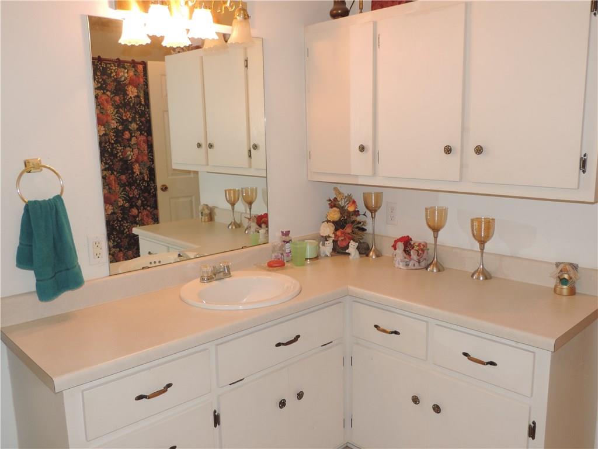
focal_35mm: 30
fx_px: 518
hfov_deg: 60.0
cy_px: 224
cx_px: 299
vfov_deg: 46.8
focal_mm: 5.3
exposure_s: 1/30
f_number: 3.1
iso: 200
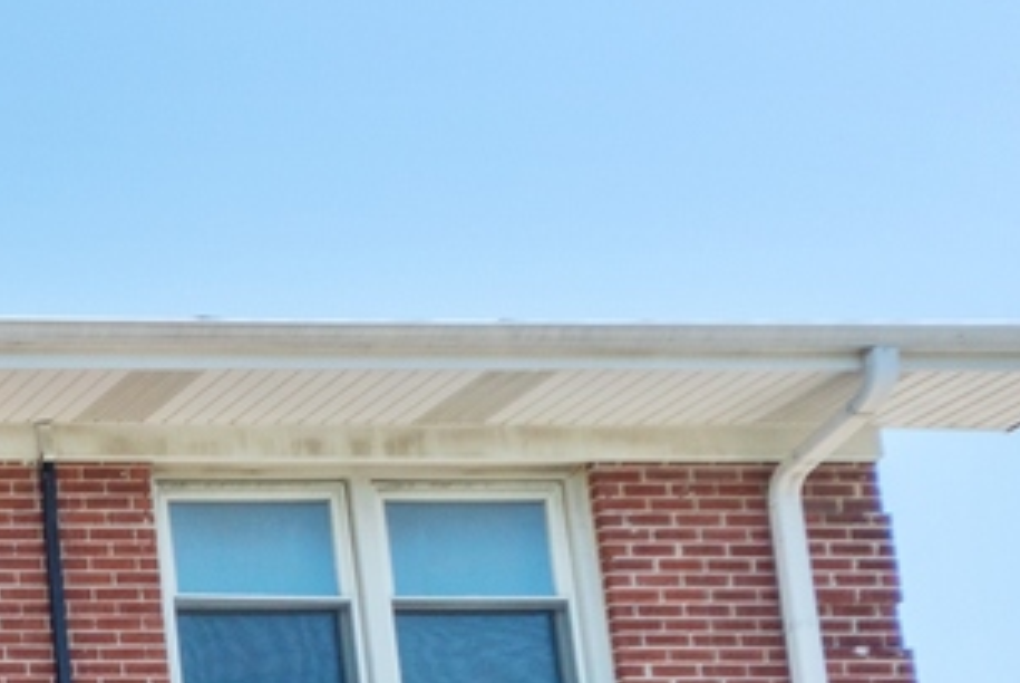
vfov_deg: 12.3
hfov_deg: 13.9
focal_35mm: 106
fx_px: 3006
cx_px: -1398
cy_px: 1065
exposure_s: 1/400
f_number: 8
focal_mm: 20
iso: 400
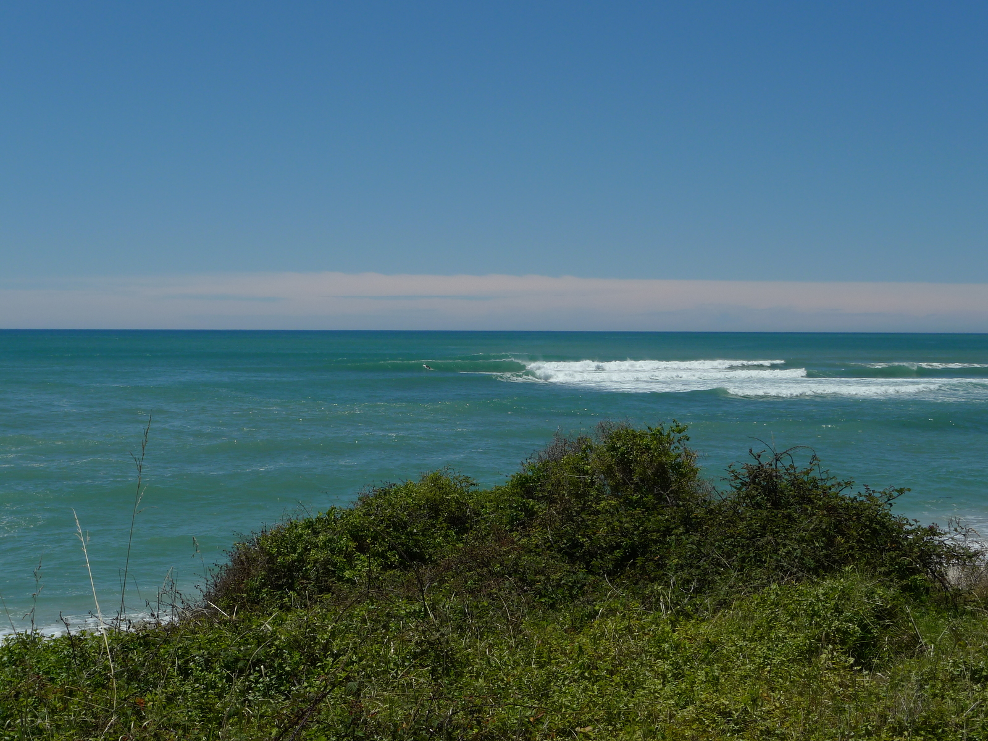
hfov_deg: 32.2
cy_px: 370
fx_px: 1713
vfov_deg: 24.4
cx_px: 494
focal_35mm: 60
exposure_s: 1/1000
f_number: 6.3
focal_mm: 12.8
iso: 100
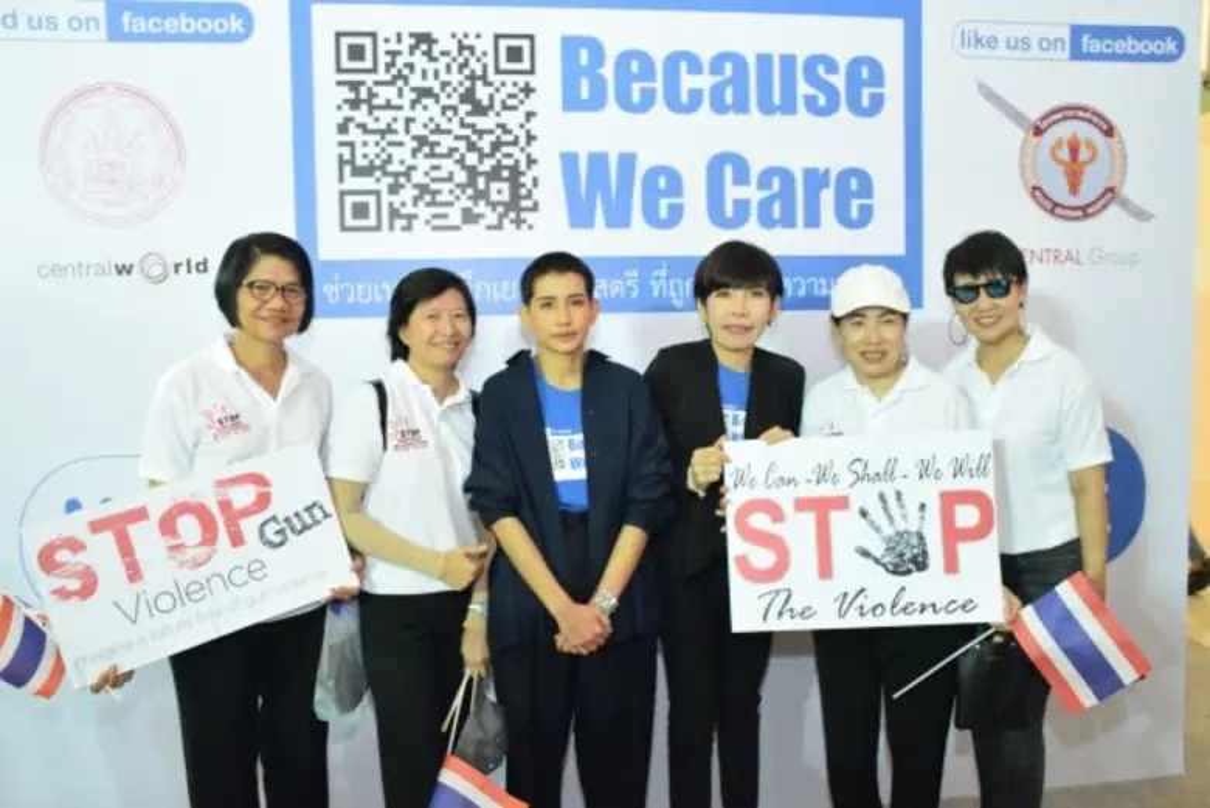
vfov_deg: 43.7
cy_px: 404
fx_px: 1009
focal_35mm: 30
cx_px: 605
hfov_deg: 61.9
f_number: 5
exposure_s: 1/30
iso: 1000
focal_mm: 20
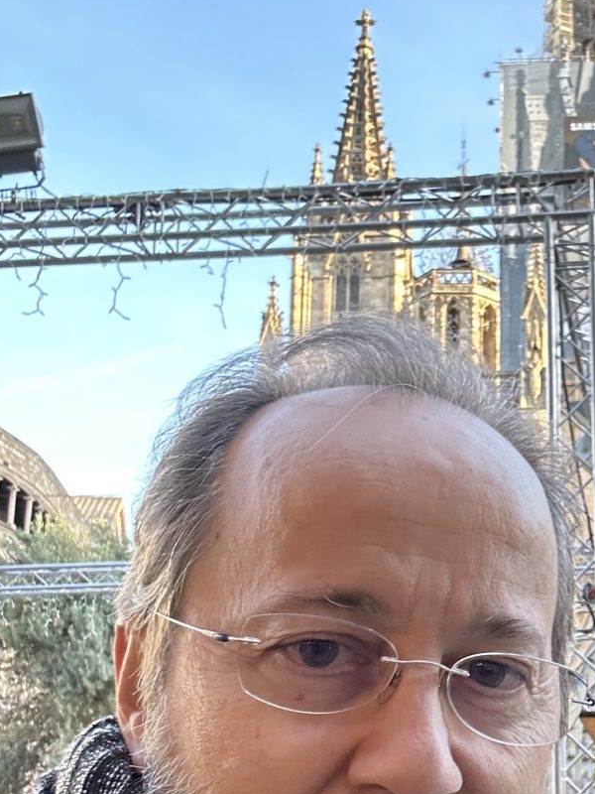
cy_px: 592
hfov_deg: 23.5
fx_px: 1375
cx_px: 575
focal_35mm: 60
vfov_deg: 31.6
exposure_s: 1/100
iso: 80
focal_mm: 2.69
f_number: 1.9
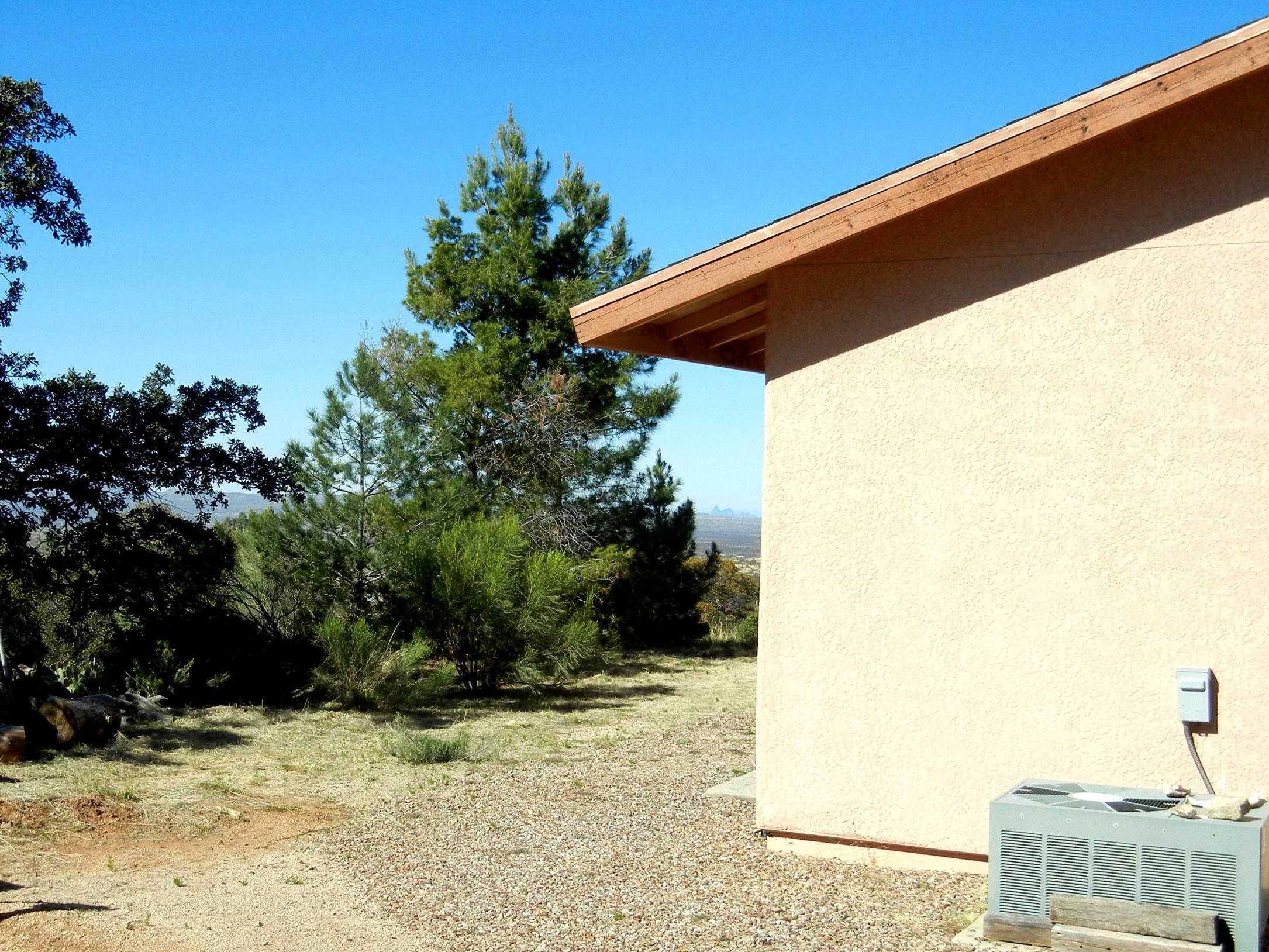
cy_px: 516
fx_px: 1723
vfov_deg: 30.9
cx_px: 456
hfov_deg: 40.1
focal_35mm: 47
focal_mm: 6.2
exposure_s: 1/467
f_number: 7.2
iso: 160
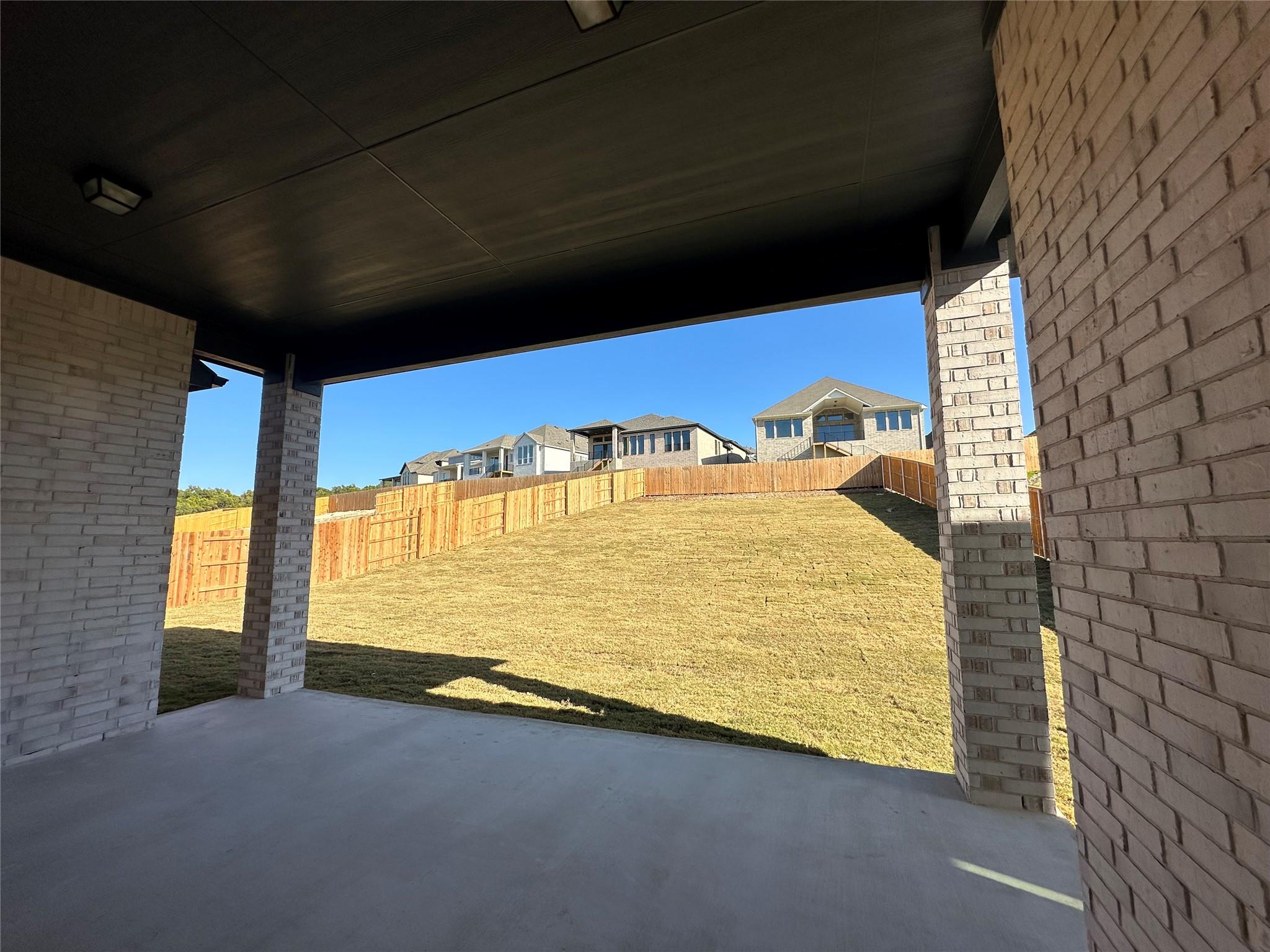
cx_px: 635
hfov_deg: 102.1
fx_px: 514
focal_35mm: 14
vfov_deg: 85.7
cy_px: 476
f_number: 2.2
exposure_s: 1/1825
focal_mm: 2.22
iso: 40
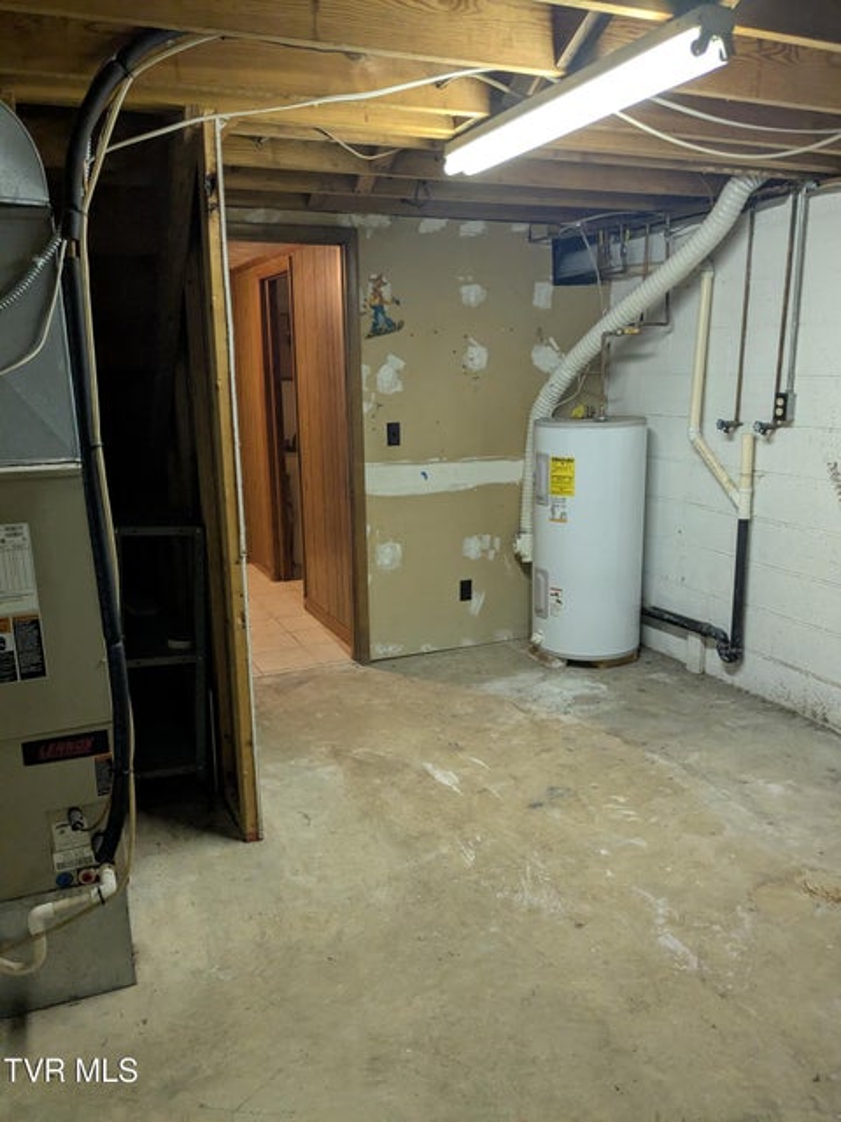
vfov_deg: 65.3
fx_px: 875
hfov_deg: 51.4
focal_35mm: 27
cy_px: 561
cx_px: 420
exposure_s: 1/40
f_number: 1.73
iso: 285
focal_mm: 4.38
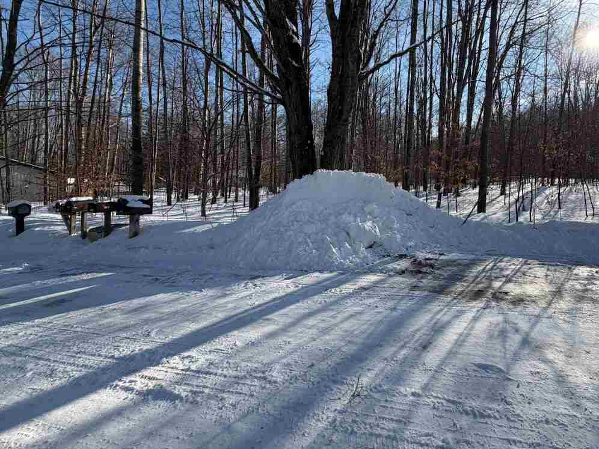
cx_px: 375
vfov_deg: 70.2
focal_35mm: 18
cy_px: 163
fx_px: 311
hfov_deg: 86.0
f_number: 2.2
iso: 25
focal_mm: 2.22
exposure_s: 1/809
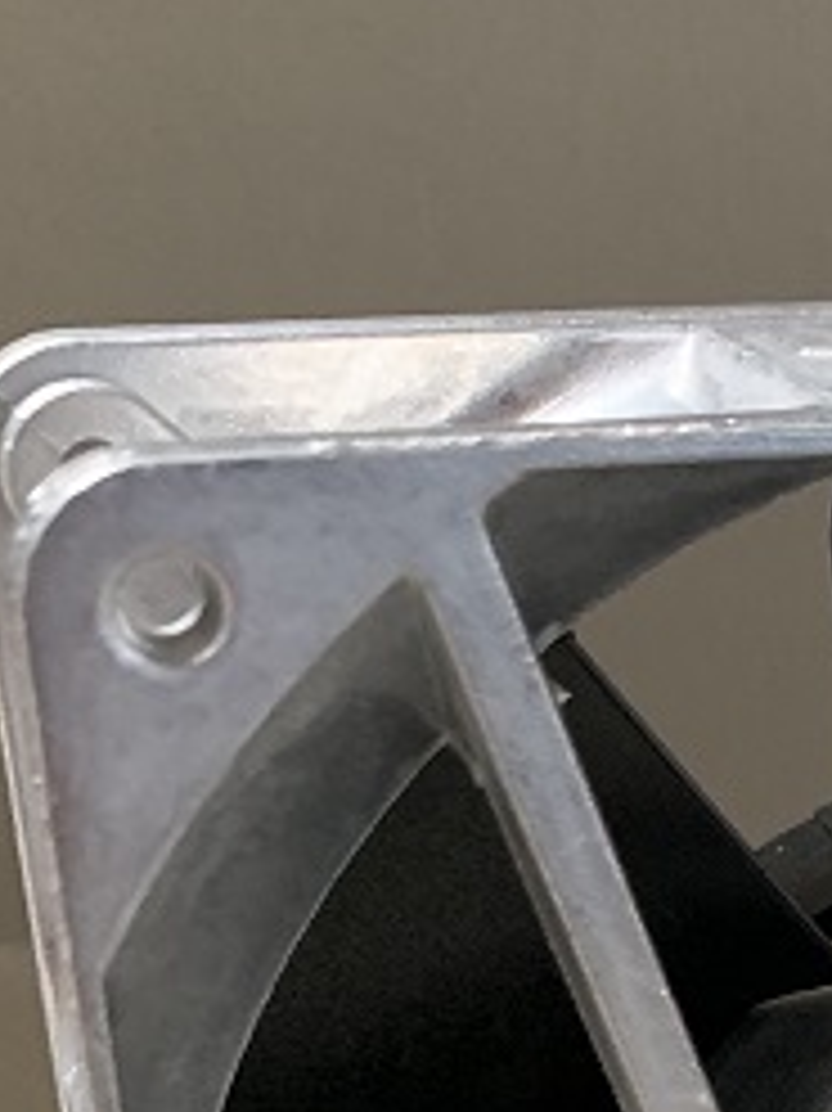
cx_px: 1095
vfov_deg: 20.7
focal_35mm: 85
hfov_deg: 16.4
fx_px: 2726
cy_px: 1510
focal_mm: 4.25
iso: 400
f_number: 1.8
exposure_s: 1/52
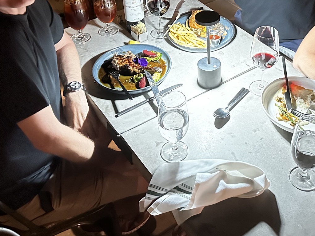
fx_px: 437
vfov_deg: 28.7
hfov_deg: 39.1
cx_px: 217
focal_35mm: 48
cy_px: 9
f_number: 1.78
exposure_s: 1/30
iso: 1250
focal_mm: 6.86
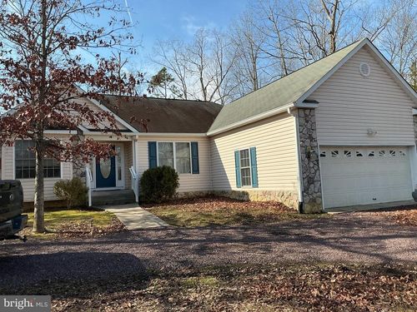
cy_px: 156
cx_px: 208
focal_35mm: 29
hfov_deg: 61.7
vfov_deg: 48.2
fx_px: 349
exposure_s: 1/1412
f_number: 1.8
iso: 25
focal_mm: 3
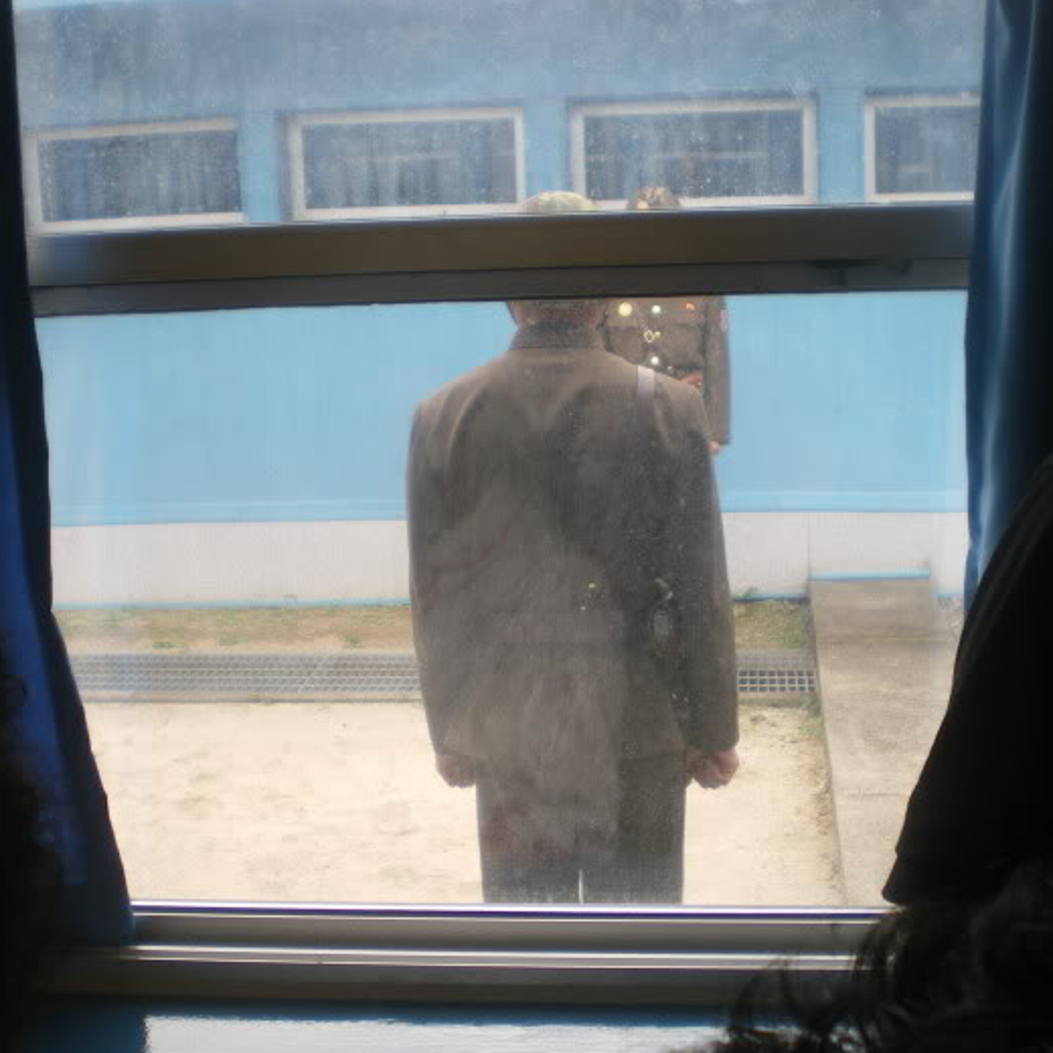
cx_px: 605
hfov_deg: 34.6
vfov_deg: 34.7
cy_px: 537
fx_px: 1686
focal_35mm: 49
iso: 50
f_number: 3.1
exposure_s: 1/160
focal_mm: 6.3
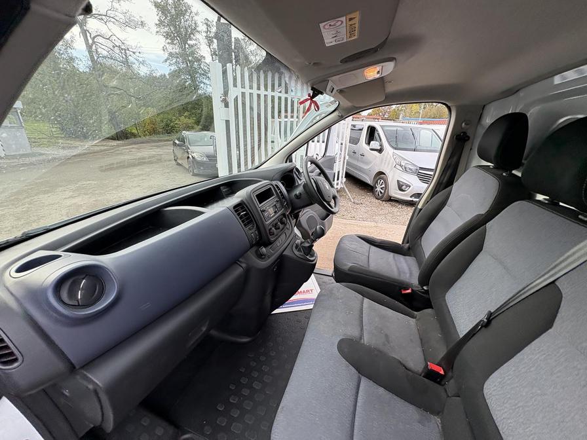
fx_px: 237
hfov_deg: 102.1
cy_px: 220
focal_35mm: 14
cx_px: 294
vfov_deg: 85.7
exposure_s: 1/194
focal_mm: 2.22
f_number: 2.2
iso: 50
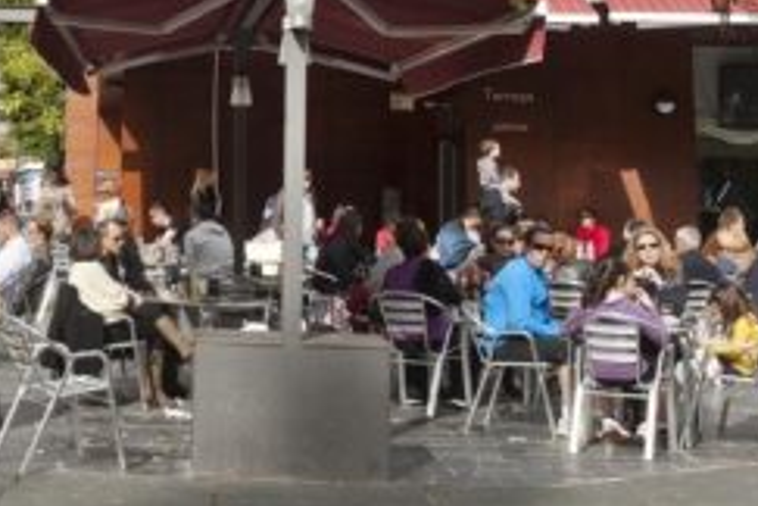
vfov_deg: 15.4
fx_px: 1832
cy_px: -22
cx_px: 92
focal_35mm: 87
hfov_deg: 22.9
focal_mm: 31
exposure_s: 1/250
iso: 200
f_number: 10
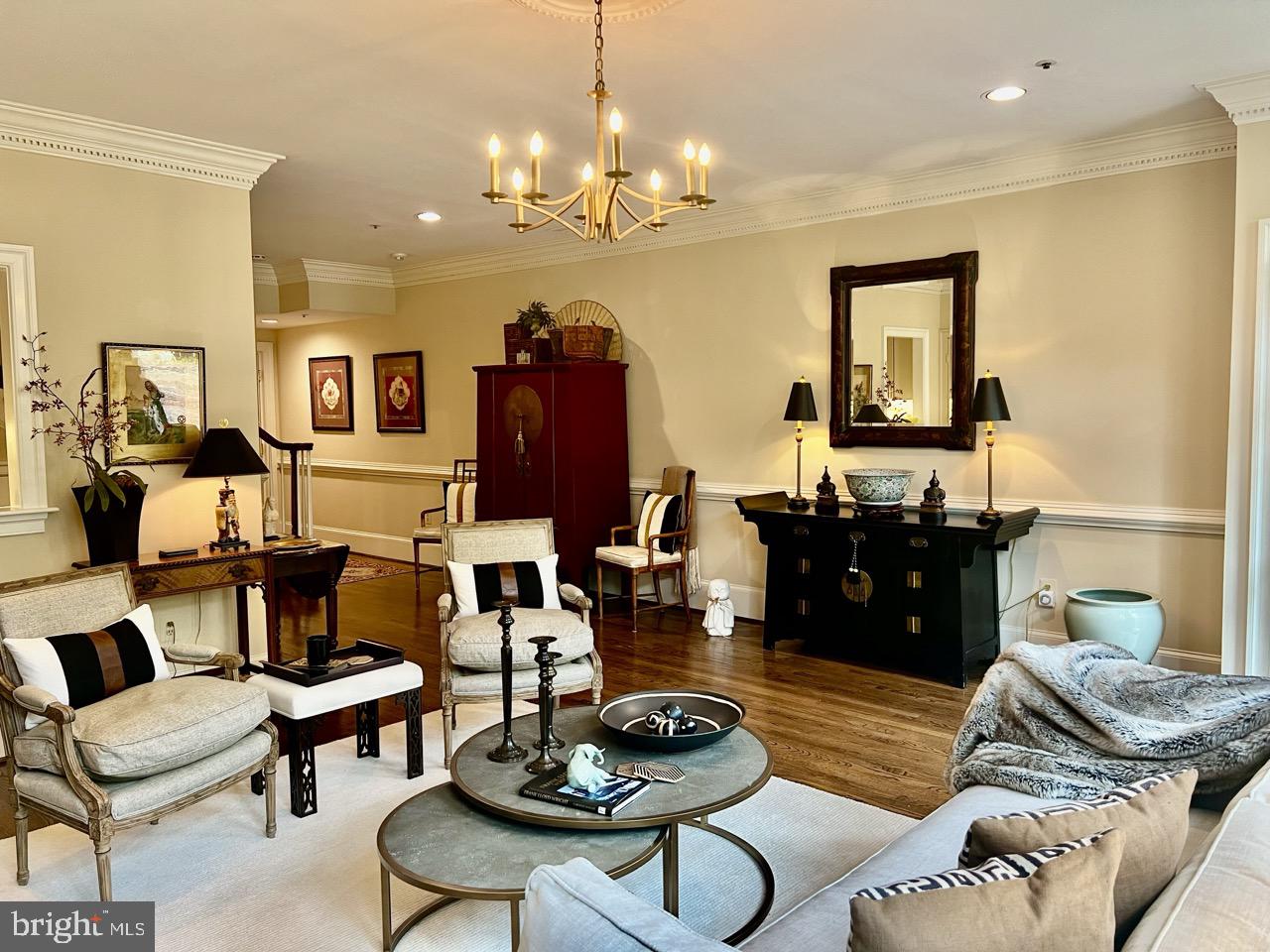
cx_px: 635
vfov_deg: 53.1
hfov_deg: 67.3
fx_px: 954
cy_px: 476
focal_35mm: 26
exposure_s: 1/60
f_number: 1.5
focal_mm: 5.7
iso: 125
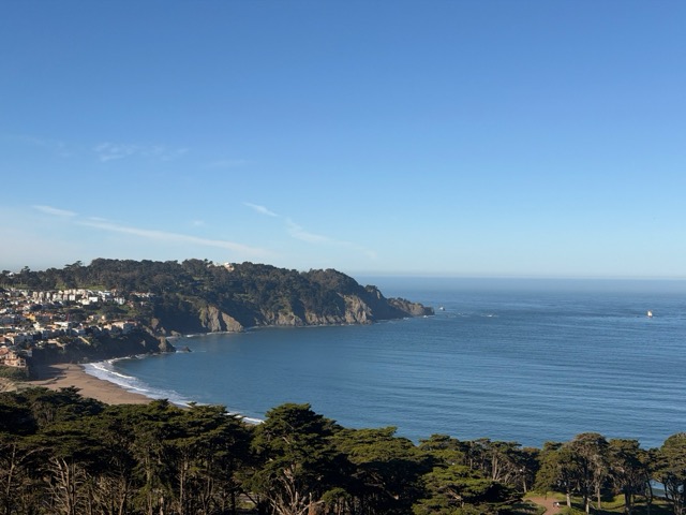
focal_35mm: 48
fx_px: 951
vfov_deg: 30.3
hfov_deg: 39.7
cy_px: 258
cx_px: 343
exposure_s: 1/7143
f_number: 1.78
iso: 64
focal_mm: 6.76
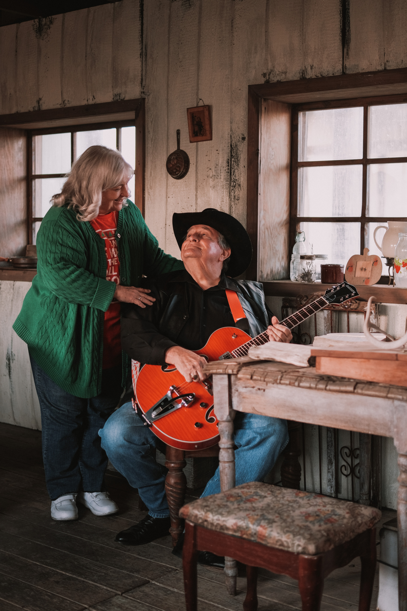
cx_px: 204
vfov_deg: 43.6
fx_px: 763
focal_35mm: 45
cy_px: 306
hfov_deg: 29.9
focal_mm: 30
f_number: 1.4
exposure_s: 1/80
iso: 160
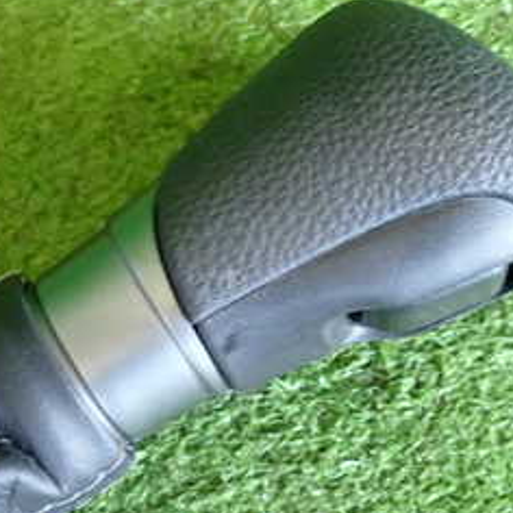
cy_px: 235
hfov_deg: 27.3
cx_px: 239
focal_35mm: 63
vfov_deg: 27.3
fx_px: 1056
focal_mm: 5.05
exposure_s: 1/30
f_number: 2.2
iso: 250
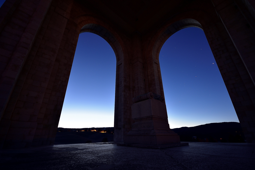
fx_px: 106
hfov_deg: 100.4
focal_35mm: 15
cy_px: 85
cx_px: 128
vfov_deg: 77.3
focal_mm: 10
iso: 100
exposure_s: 30
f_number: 5.6
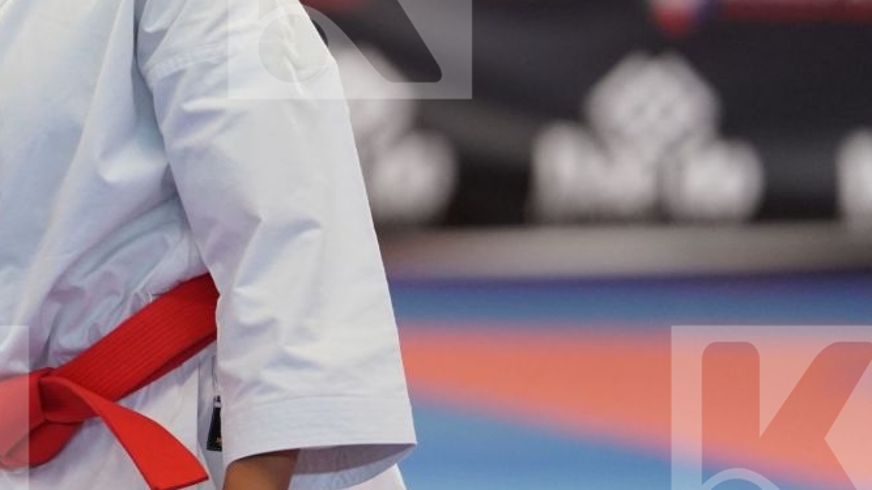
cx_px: -93
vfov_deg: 2.1
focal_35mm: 565
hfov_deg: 3.8
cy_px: -20
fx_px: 13062
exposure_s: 1/500
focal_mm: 200
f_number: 2.8
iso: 2000
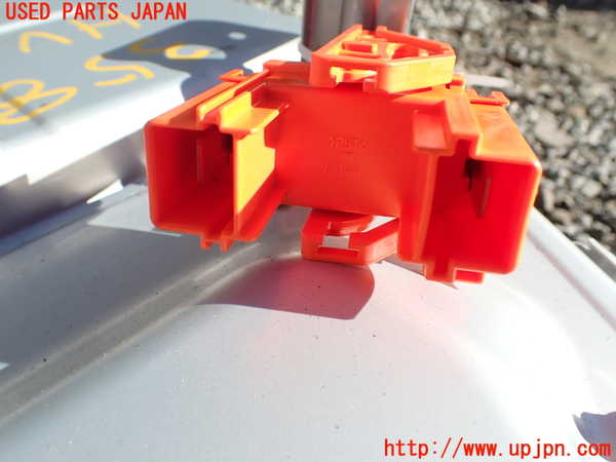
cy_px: 231
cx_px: 308
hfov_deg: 60.0
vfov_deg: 46.8
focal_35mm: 30
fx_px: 534
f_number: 3.2
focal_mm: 5.4
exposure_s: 1/640
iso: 100
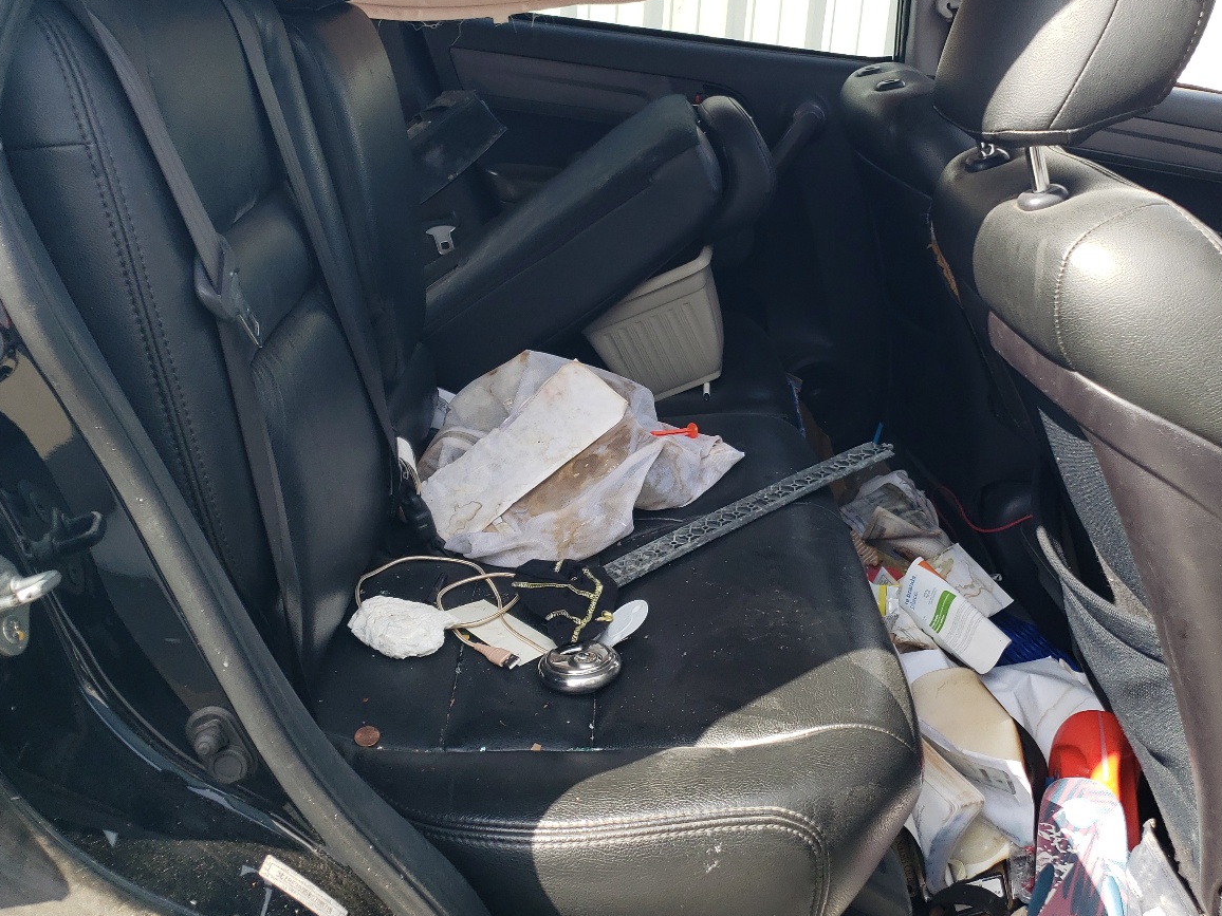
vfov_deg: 39.4
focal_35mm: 36
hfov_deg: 51.1
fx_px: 1271
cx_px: 726
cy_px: 352
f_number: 1.5
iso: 50
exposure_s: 1/500
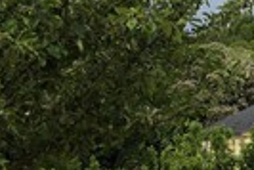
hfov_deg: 17.9
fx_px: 713
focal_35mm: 101
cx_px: 387
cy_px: 97
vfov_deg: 13.6
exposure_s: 1/160
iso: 200
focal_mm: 32
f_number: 14
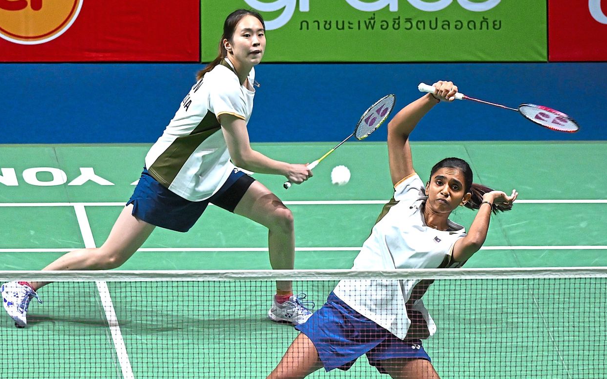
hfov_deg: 6.6
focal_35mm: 317
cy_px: 187
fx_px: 5243
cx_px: 303
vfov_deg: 4.1
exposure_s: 1/640
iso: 3200
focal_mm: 310
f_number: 6
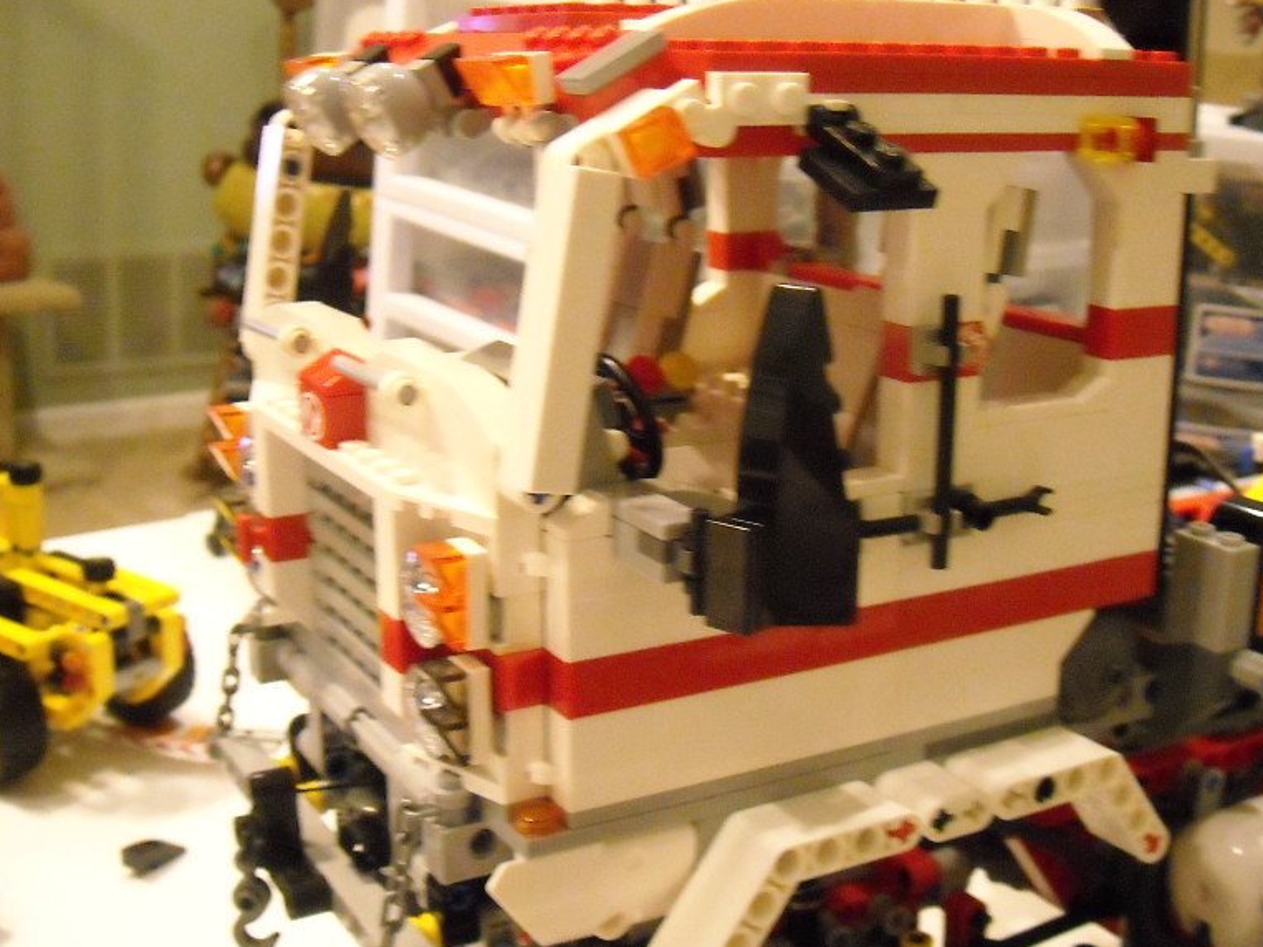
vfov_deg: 30.8
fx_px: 1715
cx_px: 702
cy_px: 533
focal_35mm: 47
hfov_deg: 40.4
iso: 800
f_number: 2.8
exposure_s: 1/26
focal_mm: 5.7
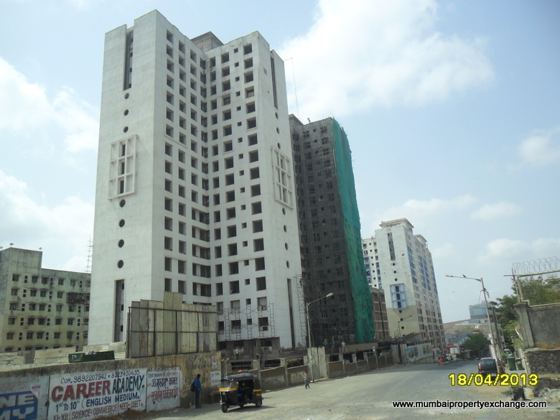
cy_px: 210
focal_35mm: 27
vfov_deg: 51.4
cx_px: 280
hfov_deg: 65.3
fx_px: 437
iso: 100
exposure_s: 1/180
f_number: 8.9
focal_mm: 4.9
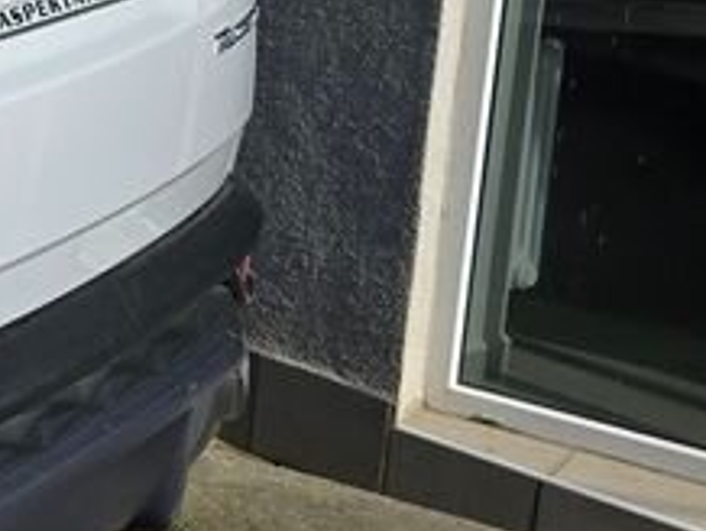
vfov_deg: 13.5
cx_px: -917
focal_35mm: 108
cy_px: -55
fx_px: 2205
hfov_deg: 13.8
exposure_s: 1/1369
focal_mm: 6.3
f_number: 1.7
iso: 12
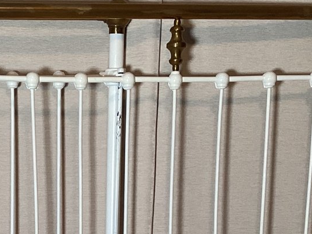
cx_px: 28
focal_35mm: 87
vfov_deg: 16.2
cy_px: 288
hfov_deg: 22.0
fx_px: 784
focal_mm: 3.3
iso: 125
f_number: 2.4
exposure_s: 1/60
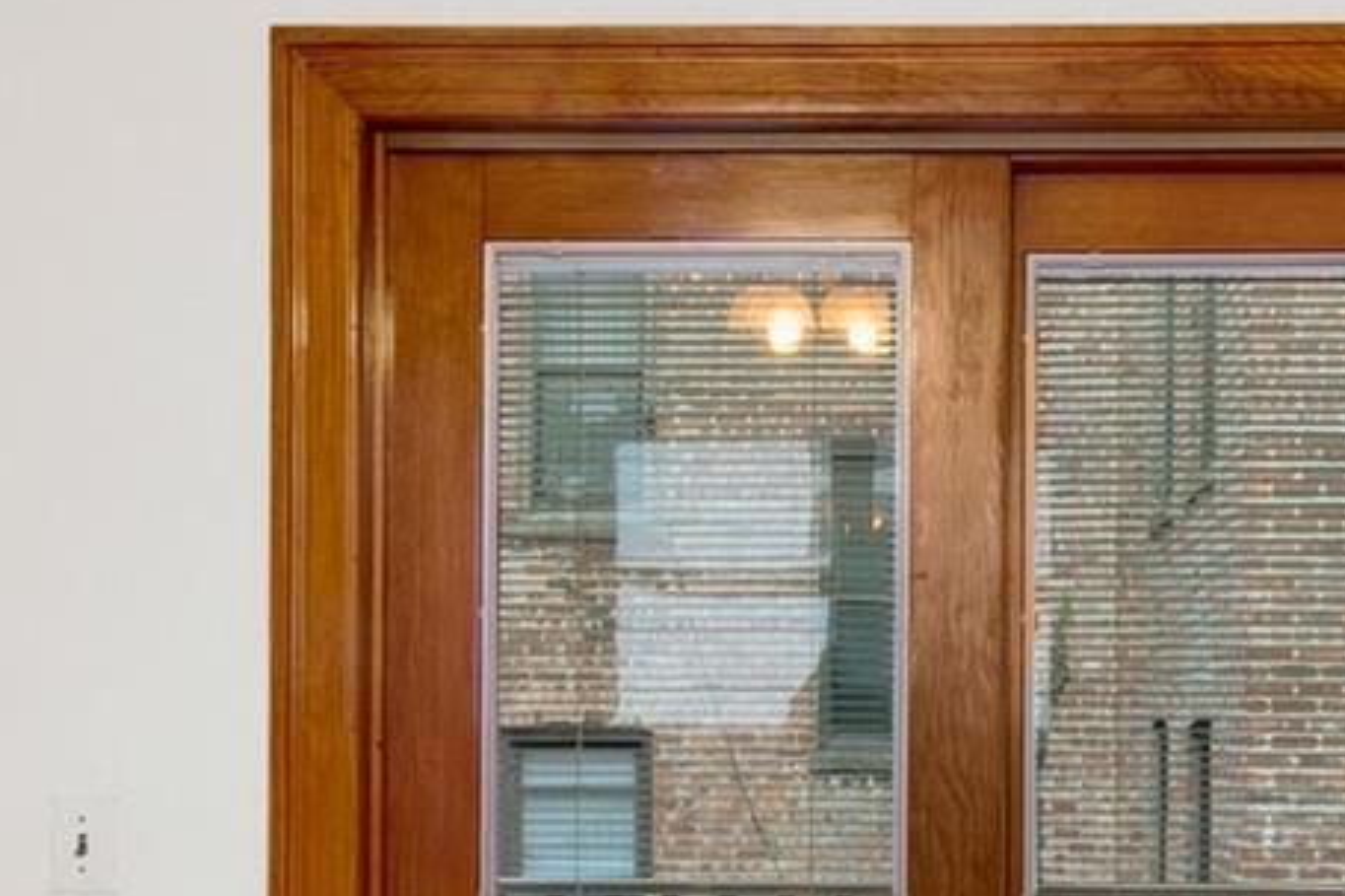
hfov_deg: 36.8
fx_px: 2017
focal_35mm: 54
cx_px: 798
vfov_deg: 24.5
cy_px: 767
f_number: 8
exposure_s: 1/3.33
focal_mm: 8
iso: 100
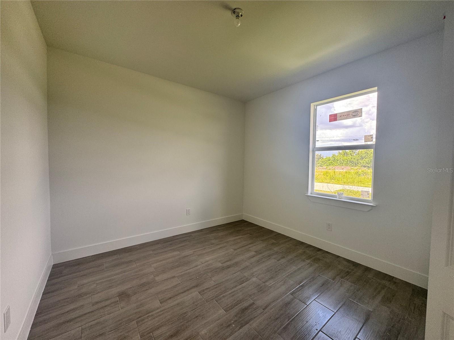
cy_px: 170
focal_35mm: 14
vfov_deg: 85.7
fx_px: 184
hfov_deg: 102.1
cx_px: 227
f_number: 2.2
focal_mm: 2.22
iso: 64
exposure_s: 1/99
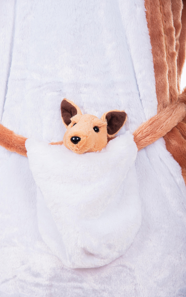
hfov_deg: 10.7
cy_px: 148
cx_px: 87
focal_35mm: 123
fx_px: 998
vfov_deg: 17.0
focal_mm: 120
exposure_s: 1/125
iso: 200
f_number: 6.3
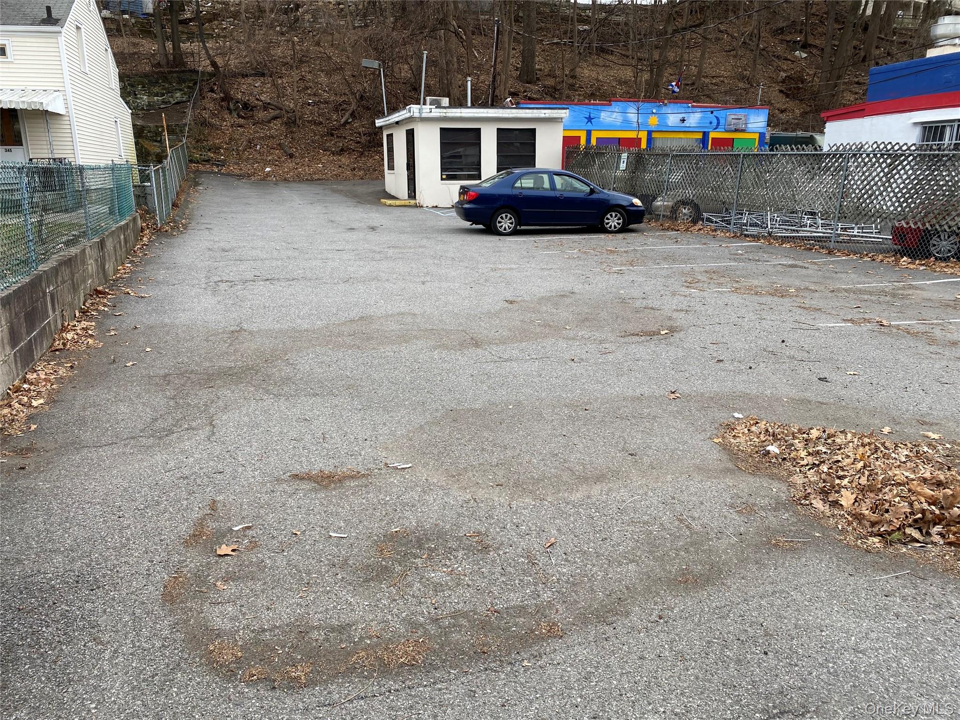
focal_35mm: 26
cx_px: 480
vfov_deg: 53.1
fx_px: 721
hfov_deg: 67.3
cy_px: 360
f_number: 1.8
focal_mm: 4.25
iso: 32
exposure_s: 1/284
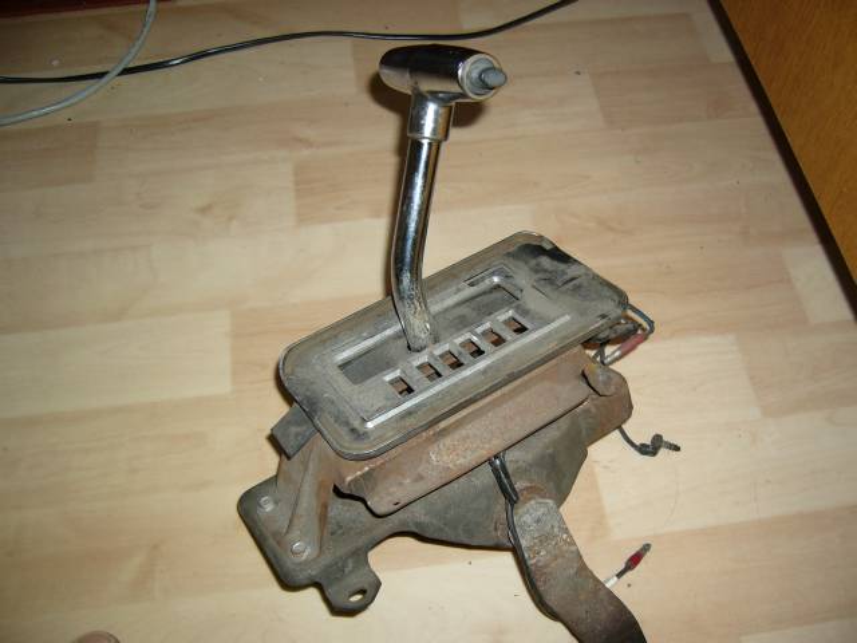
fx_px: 867
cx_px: 428
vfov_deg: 40.7
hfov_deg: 52.6
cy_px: 322
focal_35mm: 35
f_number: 2.8
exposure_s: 1/60
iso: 50
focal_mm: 5.8
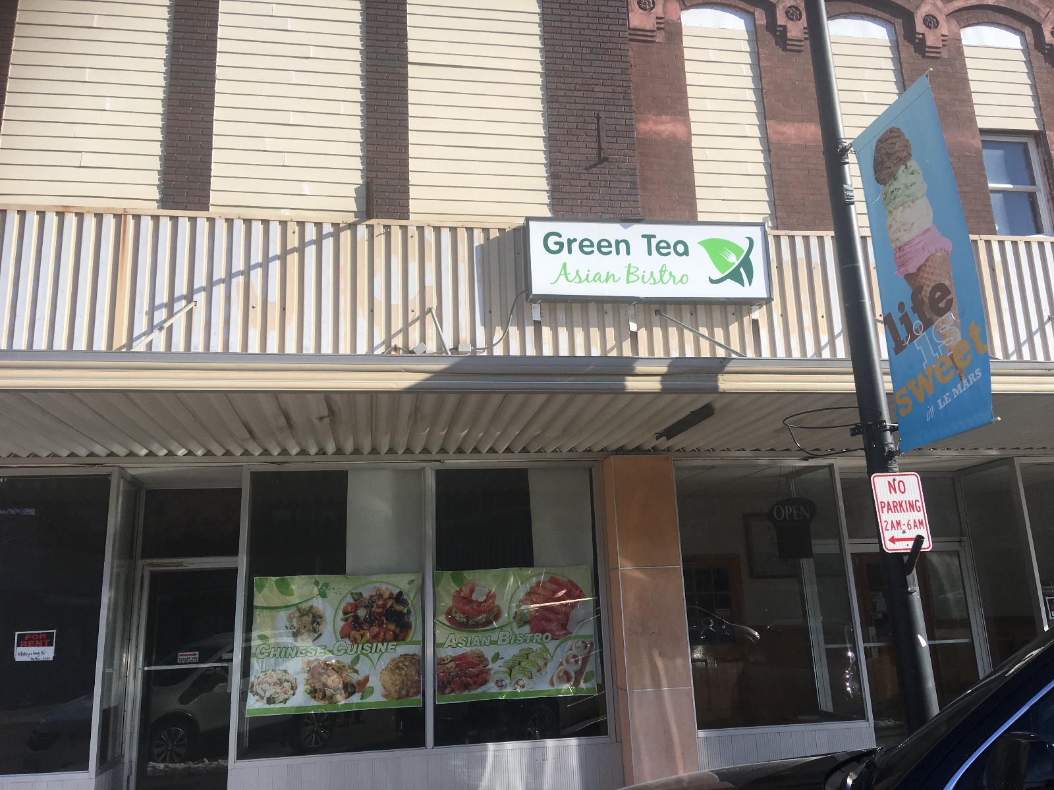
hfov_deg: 61.7
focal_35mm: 29
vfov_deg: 48.2
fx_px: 883
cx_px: 527
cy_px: 395
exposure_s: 1/1451
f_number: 2.2
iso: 25
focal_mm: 4.15
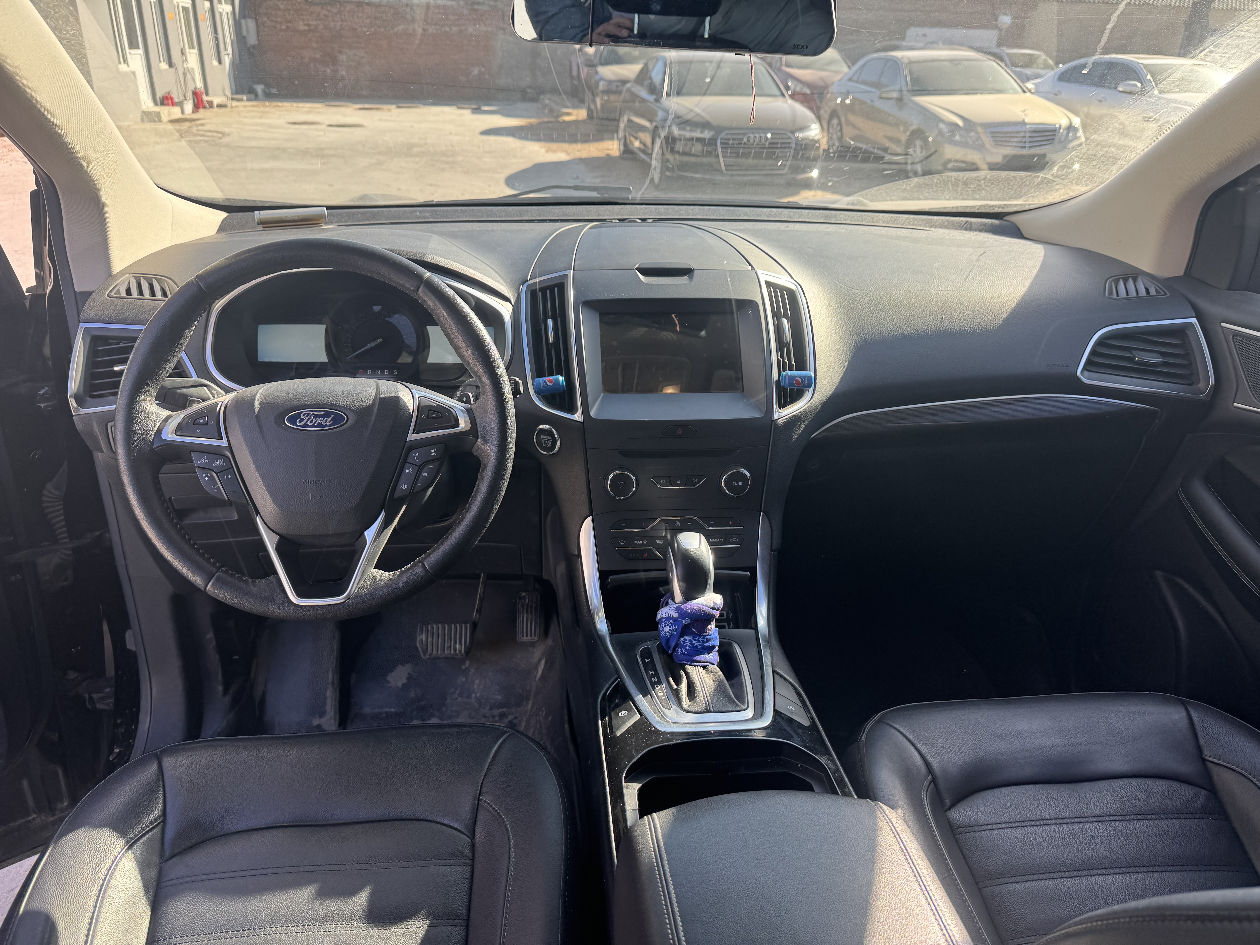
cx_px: 630
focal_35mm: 24
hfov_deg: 71.6
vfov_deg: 56.8
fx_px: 874
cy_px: 472
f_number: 1.78
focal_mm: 6.76
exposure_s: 1/349
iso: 80
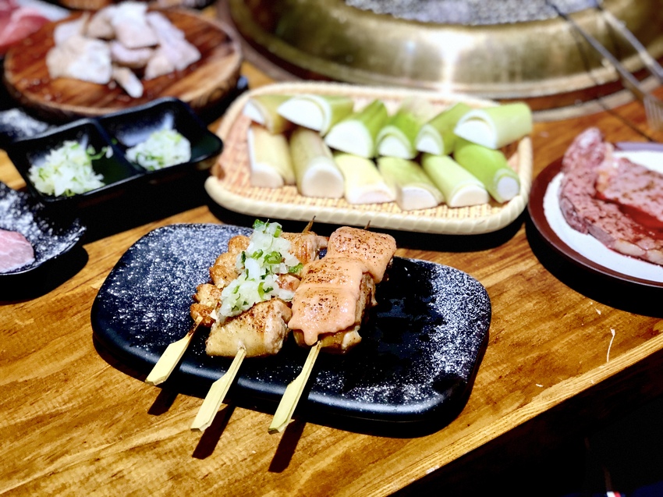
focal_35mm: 57
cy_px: 248
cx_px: 332
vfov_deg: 25.6
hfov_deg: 33.8
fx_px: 1091
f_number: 2.8
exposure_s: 1/60
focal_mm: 6.6
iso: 200
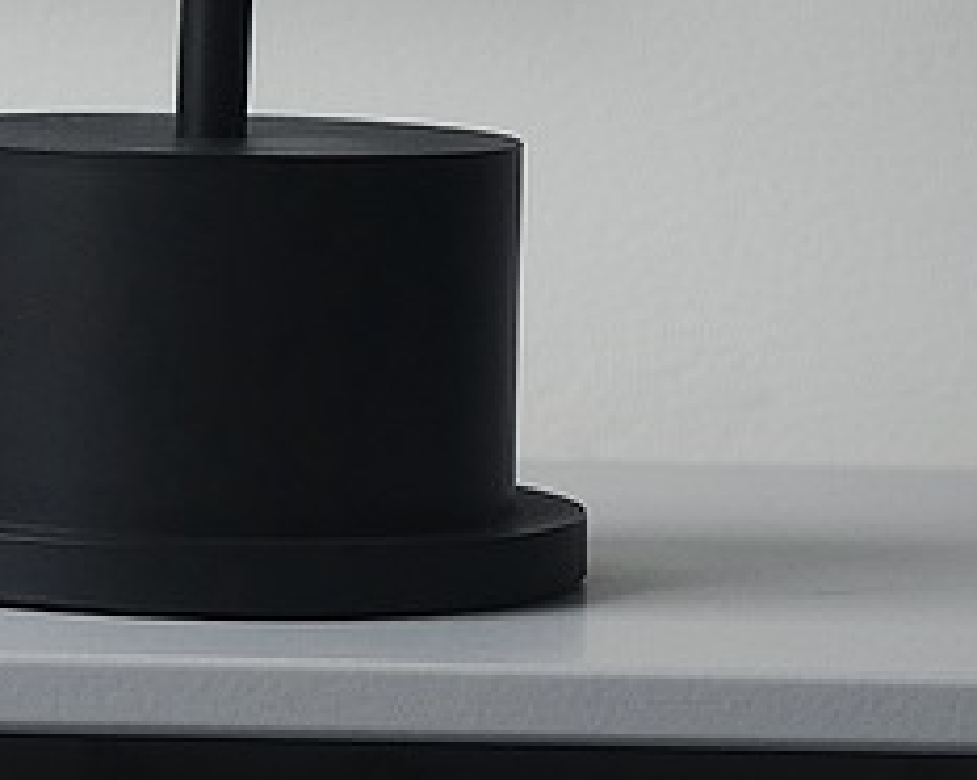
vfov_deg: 5.6
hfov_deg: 7.1
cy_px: -174
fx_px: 7887
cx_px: 461
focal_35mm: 273
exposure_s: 1/125
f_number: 2.8
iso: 250
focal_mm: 34
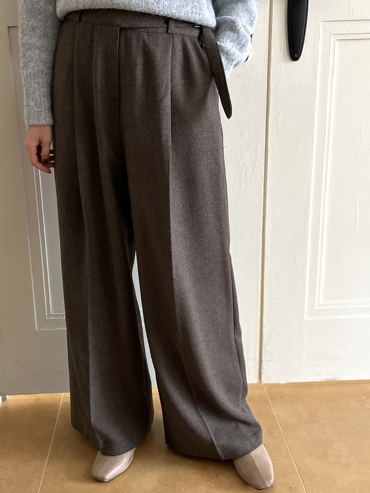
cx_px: 185
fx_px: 371
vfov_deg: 67.3
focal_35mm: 26
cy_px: 246
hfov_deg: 53.1
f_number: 1.6
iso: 400
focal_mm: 5.1
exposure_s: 1/60
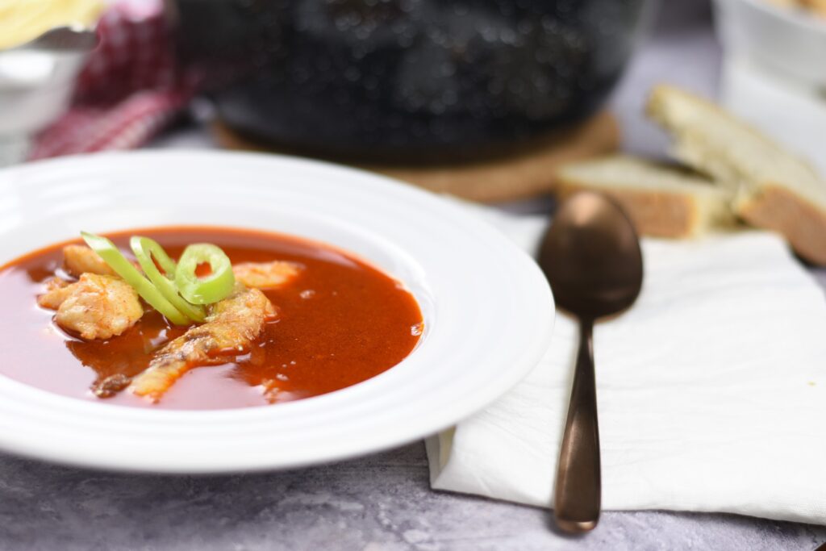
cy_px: 276
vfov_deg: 18.2
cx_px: 413
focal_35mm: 75
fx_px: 1721
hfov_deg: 27.0
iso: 100
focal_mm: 50
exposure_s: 1/100
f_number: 2.2
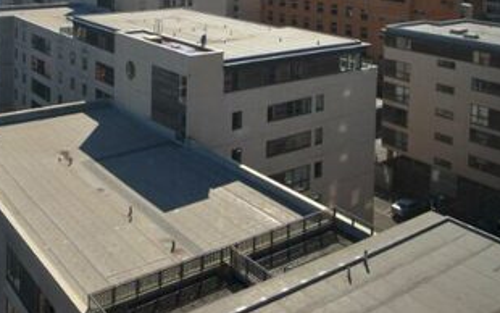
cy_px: -55
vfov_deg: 28.5
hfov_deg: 47.9
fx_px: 539
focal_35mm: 40
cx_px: 127
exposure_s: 1/250
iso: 100
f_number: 8
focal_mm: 11.5
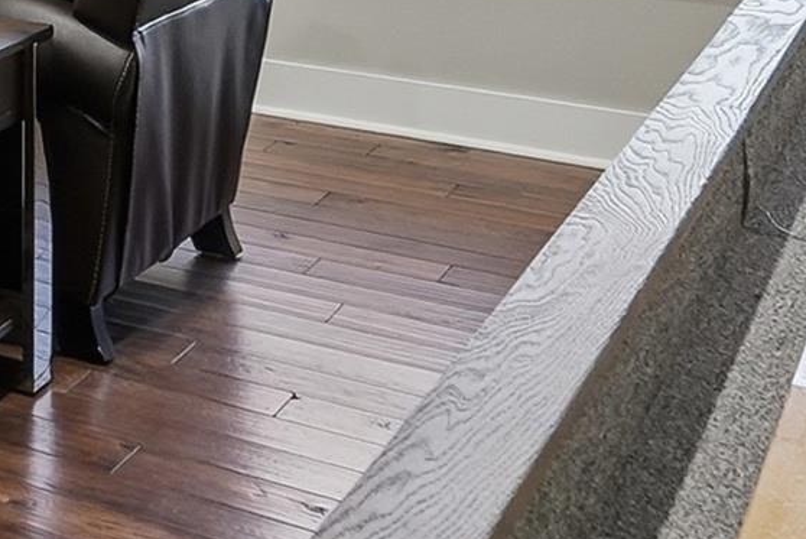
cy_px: -376
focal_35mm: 86
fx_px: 1927
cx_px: -679
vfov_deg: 14.4
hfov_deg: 18.2
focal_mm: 16
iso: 250
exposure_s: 1/25
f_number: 9
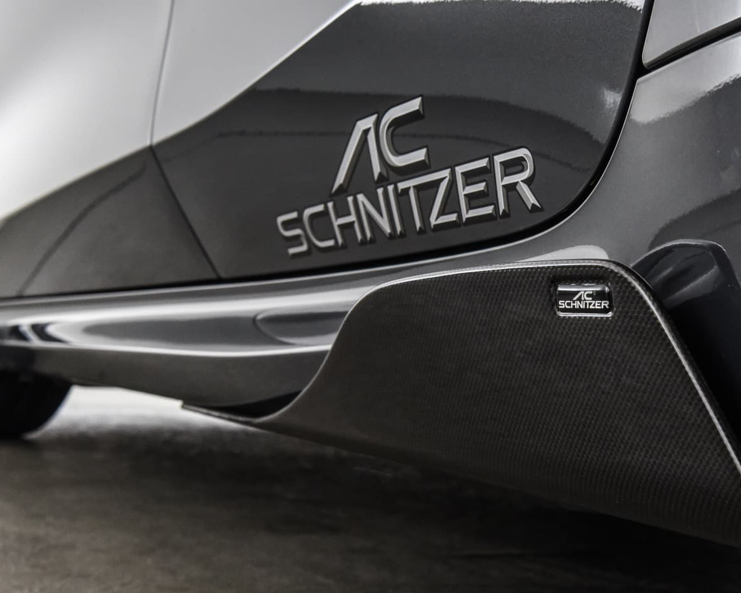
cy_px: 264
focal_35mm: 73
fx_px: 1601
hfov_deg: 26.0
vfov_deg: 21.0
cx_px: 451
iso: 1600
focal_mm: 48
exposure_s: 1/100
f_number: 11
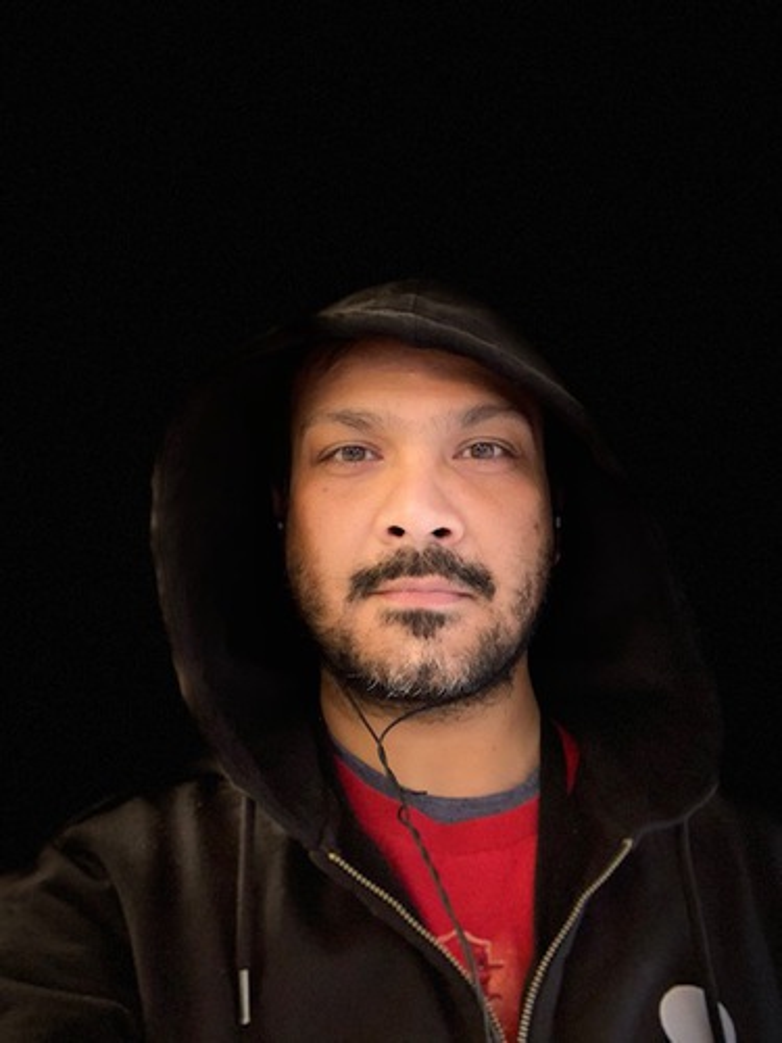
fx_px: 964
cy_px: 522
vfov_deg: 56.8
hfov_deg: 44.2
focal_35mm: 32
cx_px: 391
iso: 320
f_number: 2.2
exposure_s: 1/33
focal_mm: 2.87
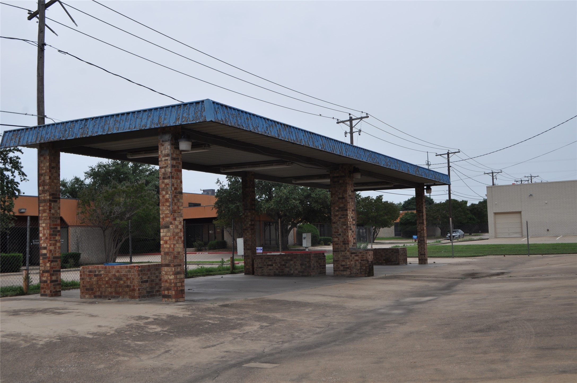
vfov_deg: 34.1
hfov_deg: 49.6
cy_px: 192
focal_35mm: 39
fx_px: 624
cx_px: 288
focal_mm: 26
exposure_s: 1/320
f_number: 9
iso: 200
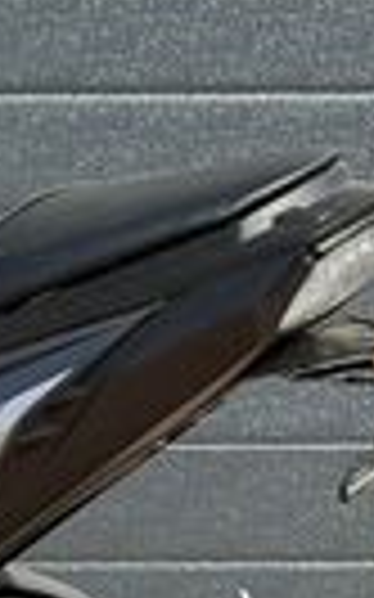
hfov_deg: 5.2
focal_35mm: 244
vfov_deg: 8.5
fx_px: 3984
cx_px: -505
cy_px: 760
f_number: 1.78
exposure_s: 1/2865
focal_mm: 6.76
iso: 80
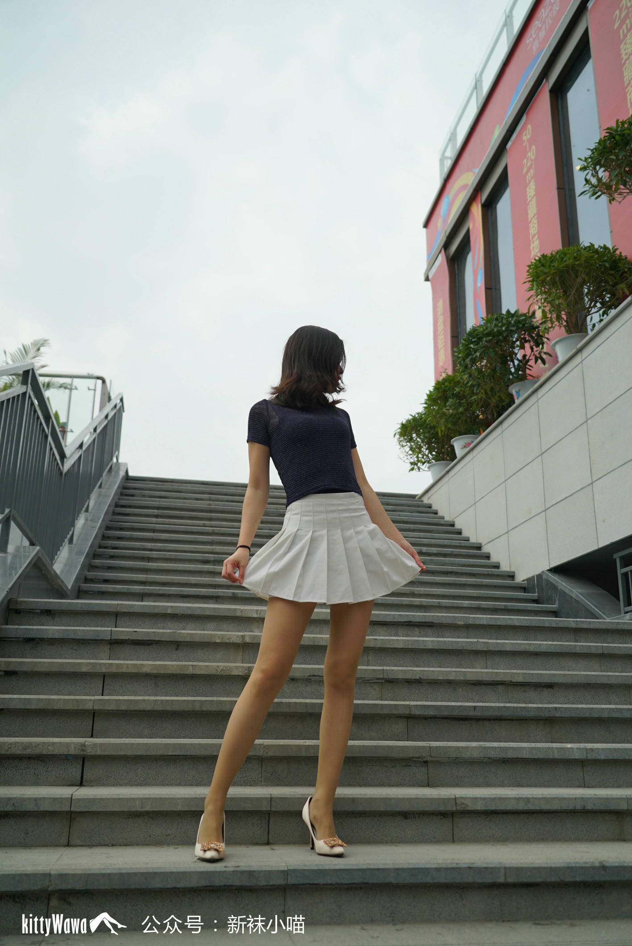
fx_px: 815
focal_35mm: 31
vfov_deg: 60.3
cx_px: 316
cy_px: 473
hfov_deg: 42.4
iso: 100
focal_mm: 31
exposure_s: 1/800
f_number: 4
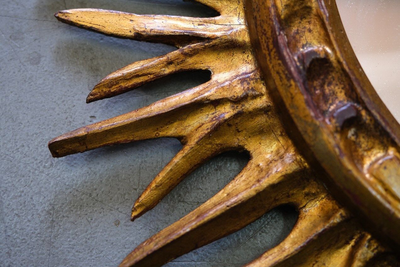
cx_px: 200
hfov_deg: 38.9
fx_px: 567
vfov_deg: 26.5
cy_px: 134
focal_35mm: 51
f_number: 4
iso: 1000
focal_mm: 34.2
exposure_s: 1/52
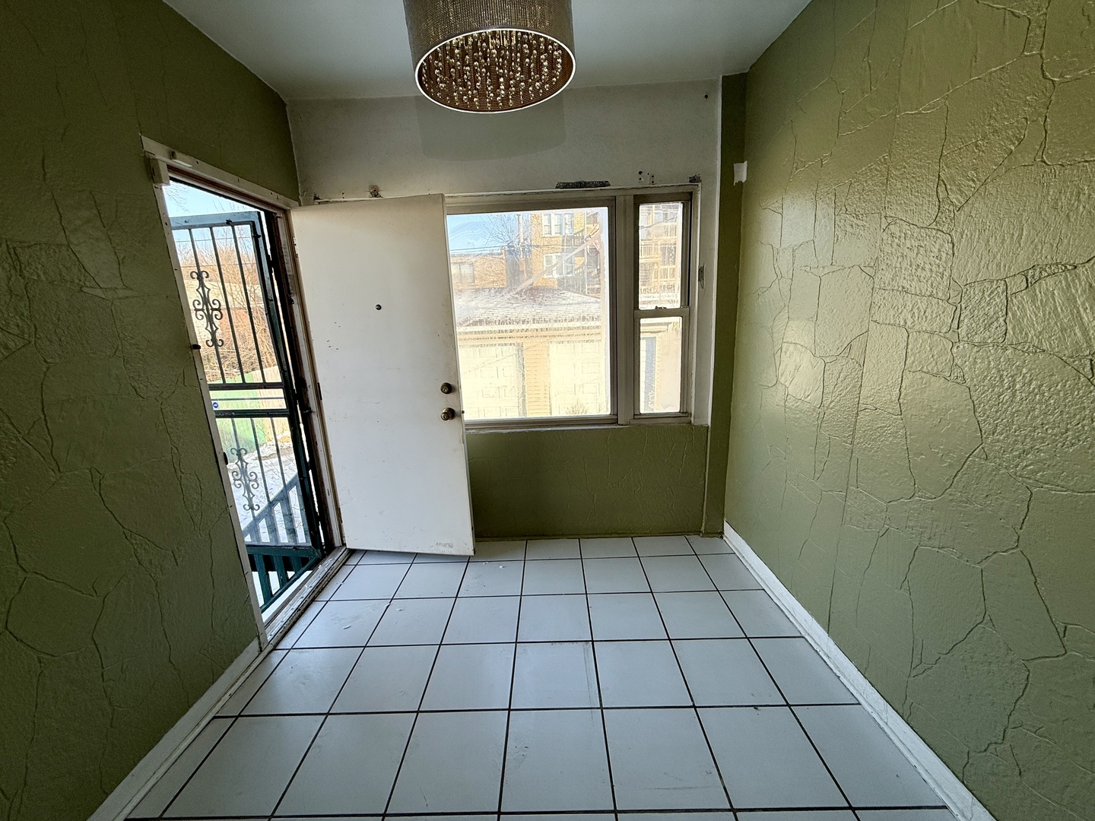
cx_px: 548
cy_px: 410
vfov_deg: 85.7
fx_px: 443
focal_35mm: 14
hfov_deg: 102.1
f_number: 2.2
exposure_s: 1/398
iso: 50
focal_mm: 2.22
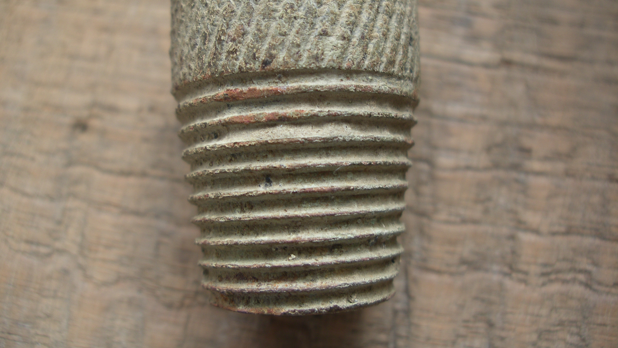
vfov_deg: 29.0
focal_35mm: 41
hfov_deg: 49.4
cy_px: 142
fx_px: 672
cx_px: 306
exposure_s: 1/80
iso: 80
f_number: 2.8
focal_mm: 7.8
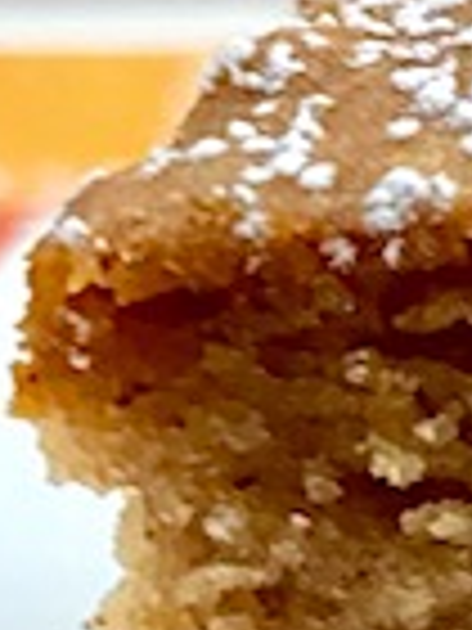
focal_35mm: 160
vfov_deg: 11.8
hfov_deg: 8.2
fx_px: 2909
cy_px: 976
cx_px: 1290
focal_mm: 3.99
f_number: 1.8
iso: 32
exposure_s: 1/120
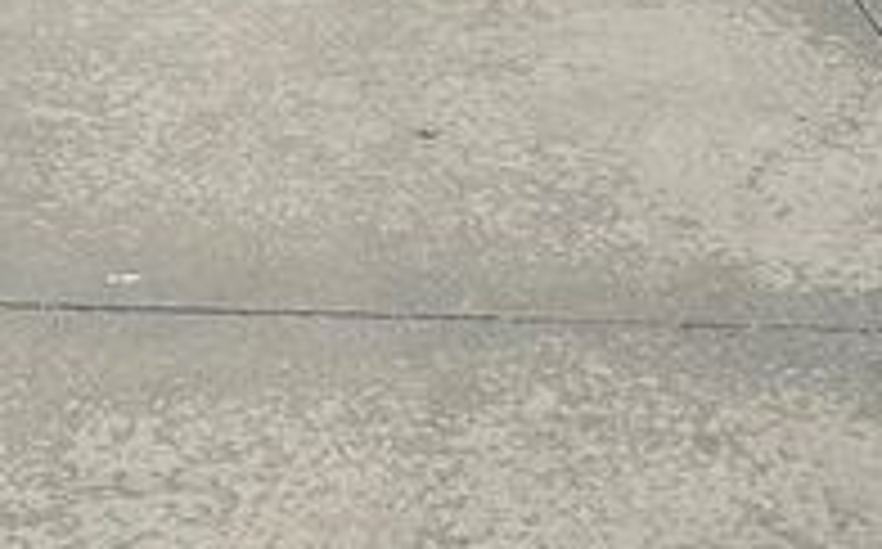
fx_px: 2257
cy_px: -434
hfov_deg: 21.9
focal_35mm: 94
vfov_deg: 12.6
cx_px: 220
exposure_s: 1/2008
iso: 50
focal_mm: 5.7
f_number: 1.5
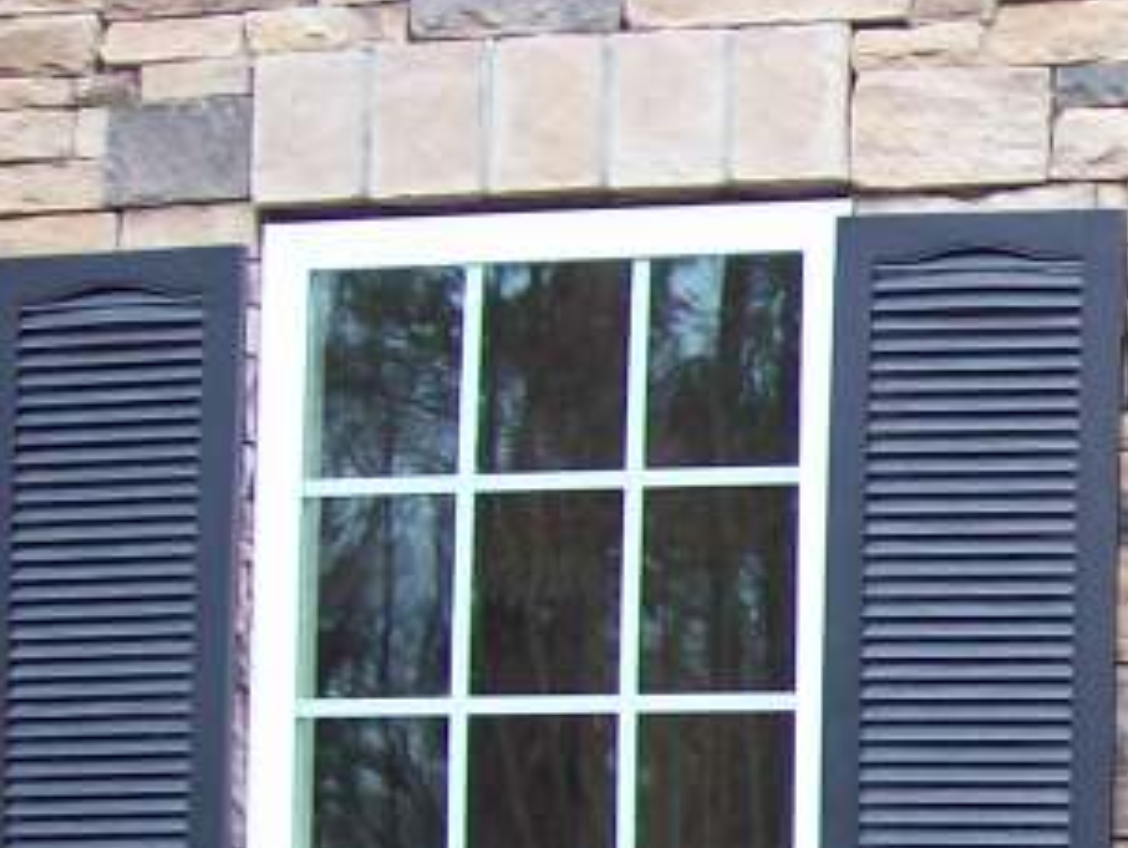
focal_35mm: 122
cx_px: 1636
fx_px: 3979
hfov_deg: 15.1
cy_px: 904
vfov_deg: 12.0
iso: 80
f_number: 2.7
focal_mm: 6
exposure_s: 1/65
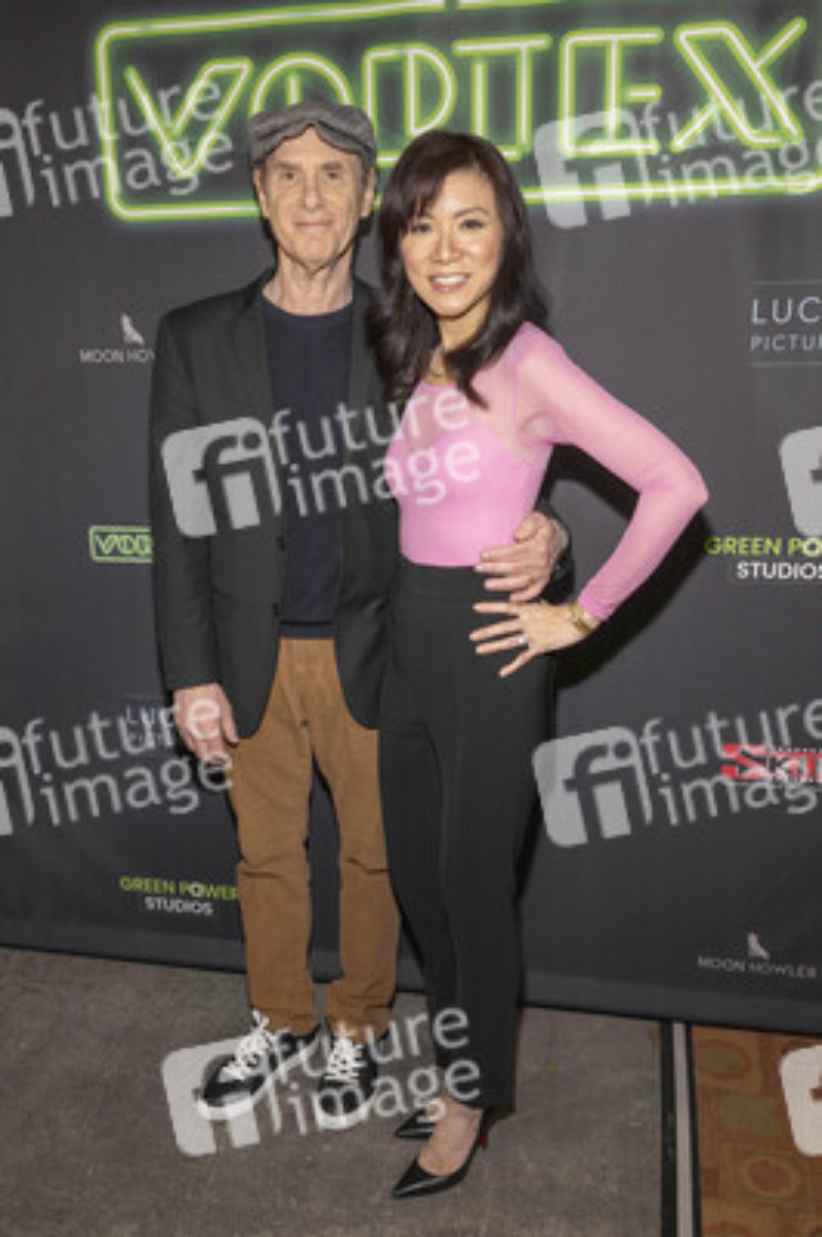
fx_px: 1046
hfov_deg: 42.9
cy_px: 618
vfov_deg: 61.1
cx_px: 411
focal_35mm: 30
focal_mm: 30.5
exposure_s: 1/200
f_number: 5.6
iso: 800
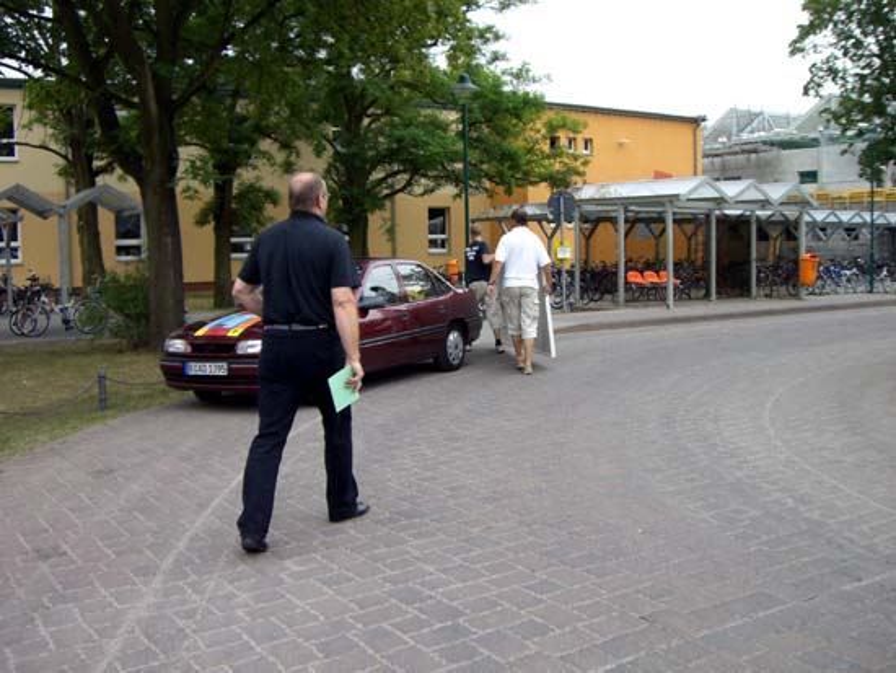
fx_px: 984
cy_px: 336
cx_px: 448
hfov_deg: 49.0
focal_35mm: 38
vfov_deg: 37.7
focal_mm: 6.2
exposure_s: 1/200
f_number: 2.7
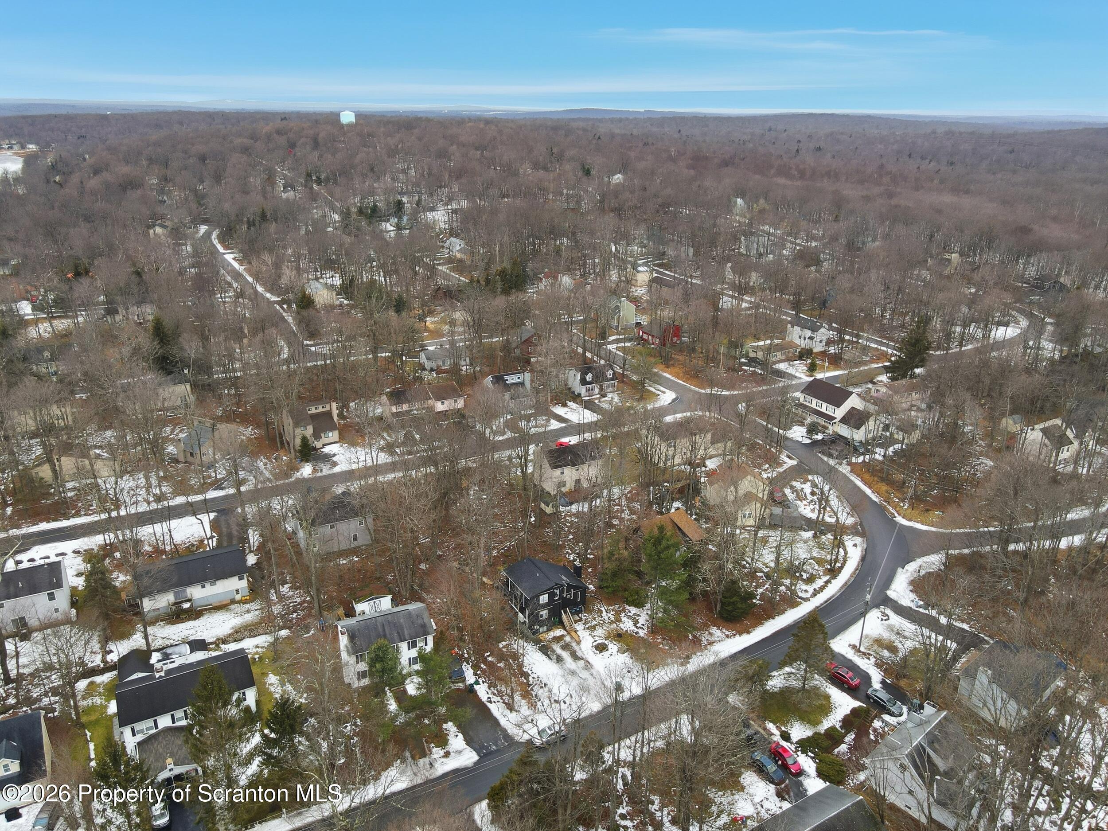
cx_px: 554
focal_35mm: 24
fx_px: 768
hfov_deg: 71.6
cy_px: 416
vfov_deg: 56.8
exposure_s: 1/160
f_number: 2.8
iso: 100
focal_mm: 4.5
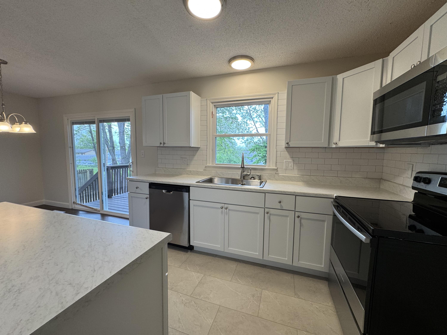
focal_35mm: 14
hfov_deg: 102.1
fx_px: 181
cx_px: 224
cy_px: 168
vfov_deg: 85.7
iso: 100
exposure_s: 1/120
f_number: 2.2
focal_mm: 2.22
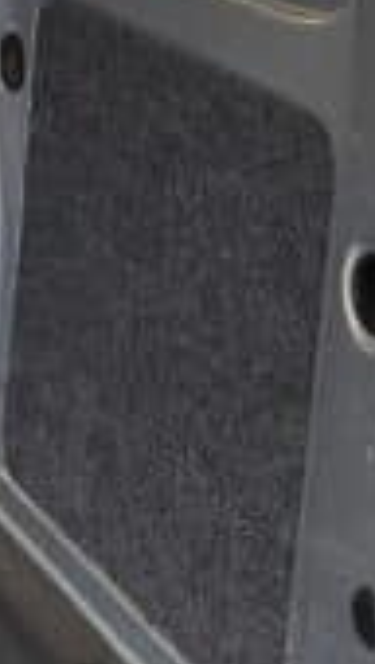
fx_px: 2168
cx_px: -852
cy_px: -70
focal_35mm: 123
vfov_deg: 16.9
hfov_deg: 8.1
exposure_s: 1/50
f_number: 1.78
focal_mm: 6.76
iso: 320
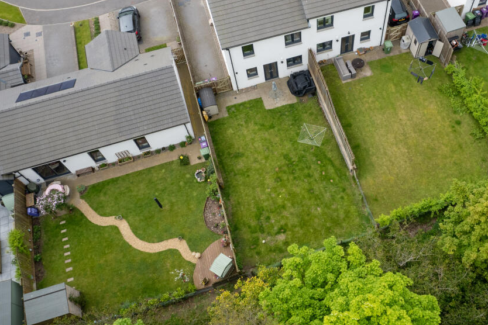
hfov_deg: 67.4
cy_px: 146
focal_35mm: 27
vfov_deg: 47.9
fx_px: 366
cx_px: 241
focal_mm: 8.38
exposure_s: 1/125
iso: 100
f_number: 2.8
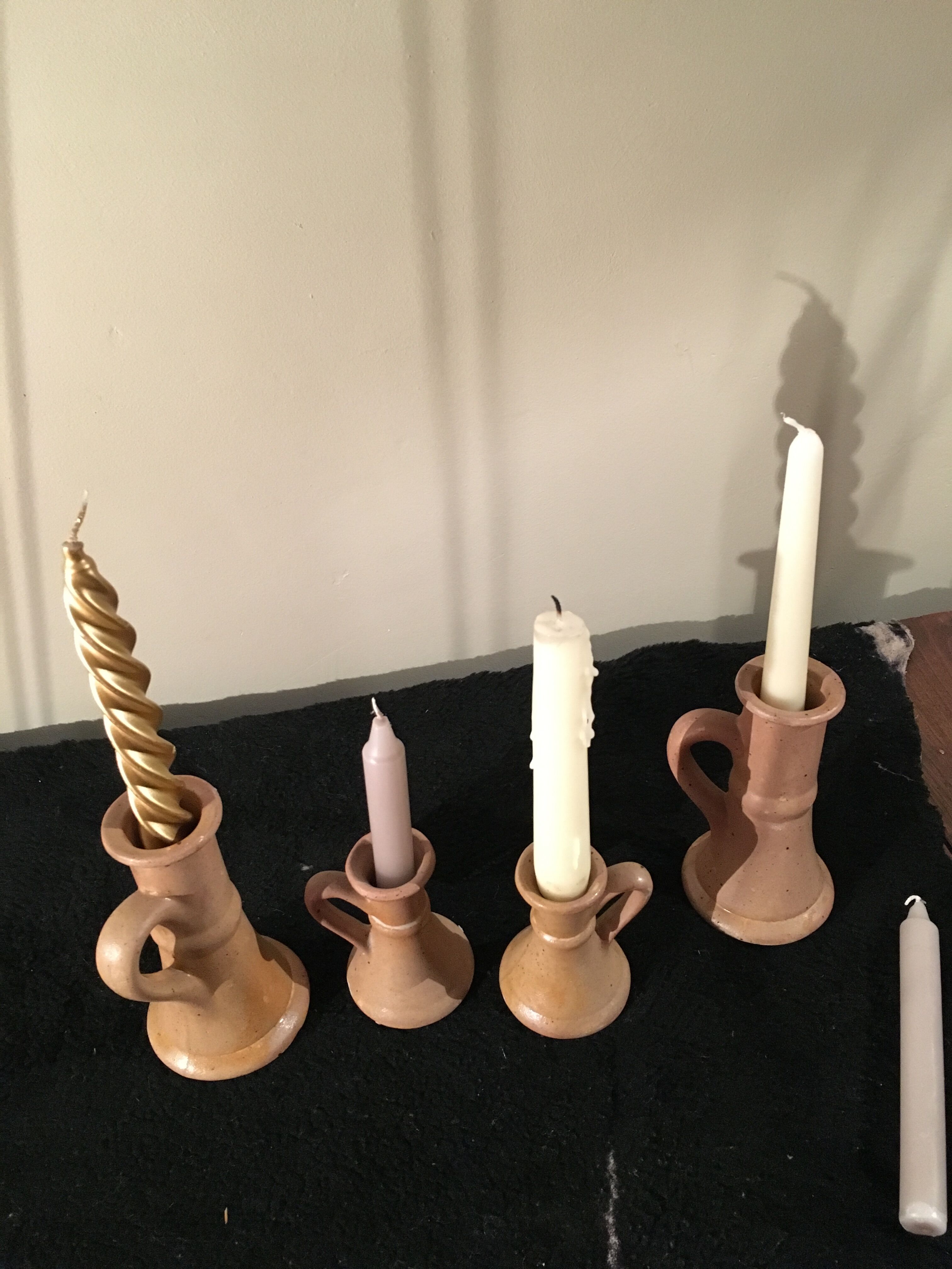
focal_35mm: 29
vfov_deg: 61.7
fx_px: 1063
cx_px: 476
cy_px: 634
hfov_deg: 48.2
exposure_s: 1/17
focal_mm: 4.15
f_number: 2.2
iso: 320
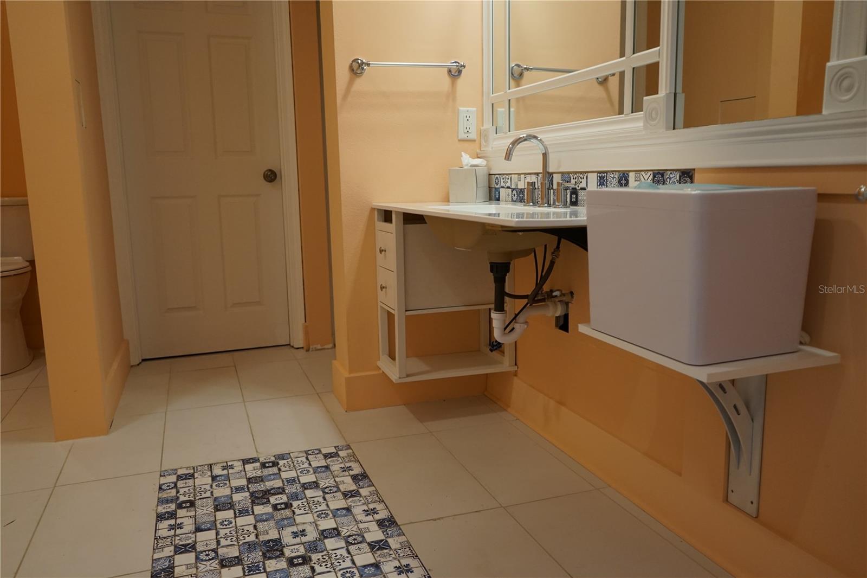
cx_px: 434
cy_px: 289
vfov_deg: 46.4
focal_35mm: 28
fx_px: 674
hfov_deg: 65.5
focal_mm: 28
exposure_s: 1/160
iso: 1600
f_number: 4
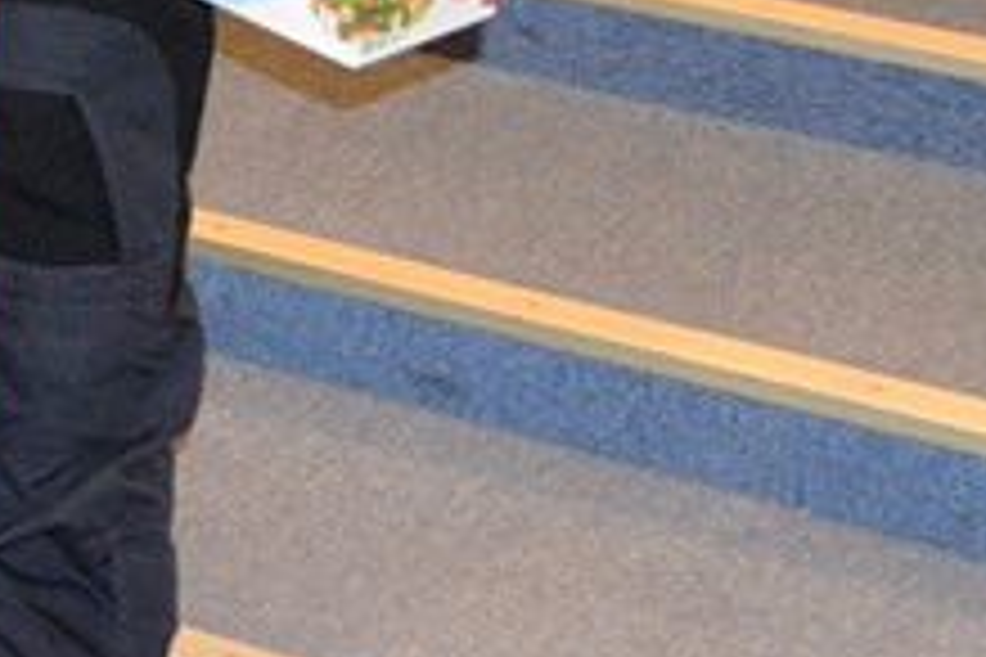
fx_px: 3971
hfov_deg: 12.7
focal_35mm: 145
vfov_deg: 8.7
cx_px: -846
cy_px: -850
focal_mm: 31
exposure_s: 1/125
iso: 6400
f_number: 4.5
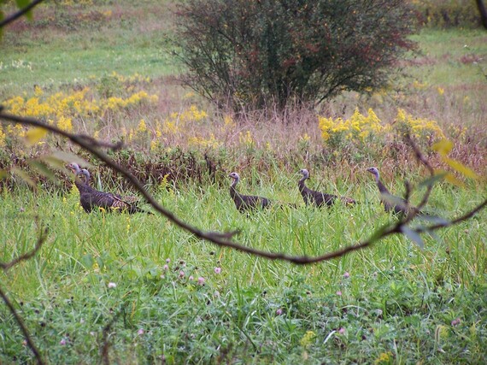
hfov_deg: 6.5
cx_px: 244
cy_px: 182
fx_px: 4317
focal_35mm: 307
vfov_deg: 4.8
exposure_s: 1/125
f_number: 3.6
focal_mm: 51
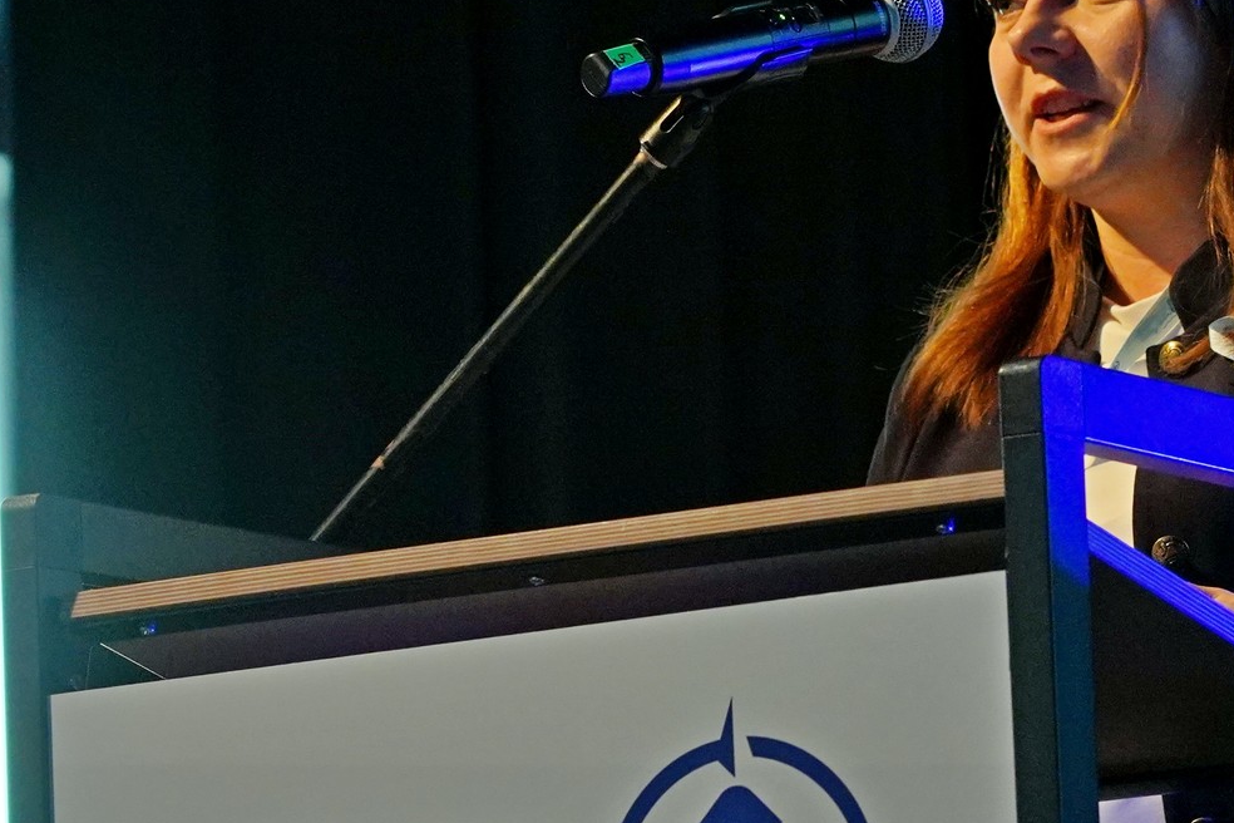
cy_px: 686
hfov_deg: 8.0
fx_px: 8774
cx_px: 788
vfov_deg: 5.4
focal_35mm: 256
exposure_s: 1/160
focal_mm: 105
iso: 3200
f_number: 4.5
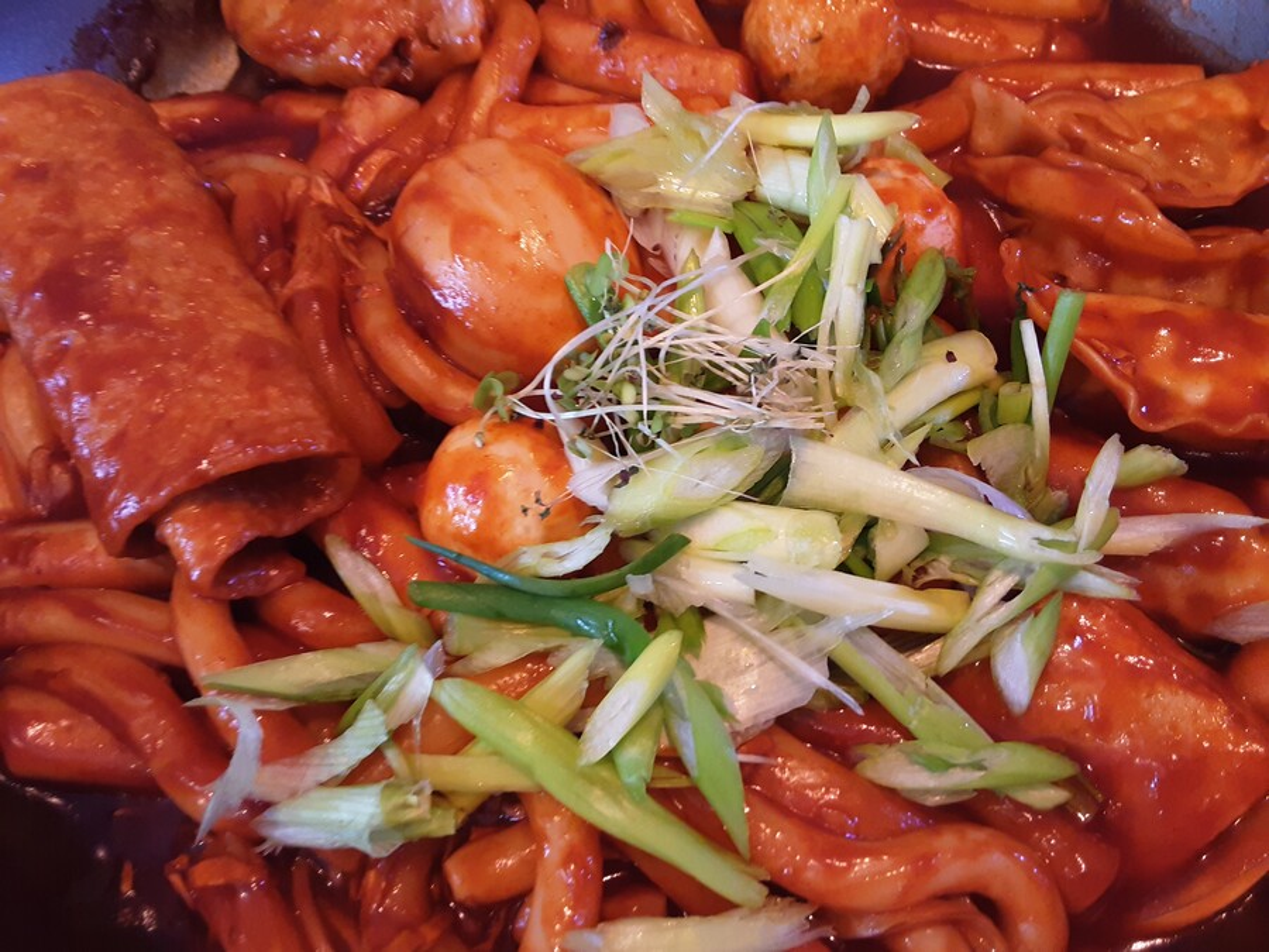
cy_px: 476
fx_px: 1026
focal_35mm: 28
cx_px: 634
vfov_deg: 49.7
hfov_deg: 63.4
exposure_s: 1/24
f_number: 1.9
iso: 125
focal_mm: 2.9
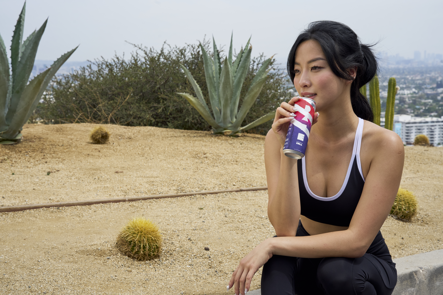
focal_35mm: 54
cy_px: 148
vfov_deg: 24.9
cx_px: 222
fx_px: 668
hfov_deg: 36.7
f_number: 11
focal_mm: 54.3
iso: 200
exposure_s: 1/640
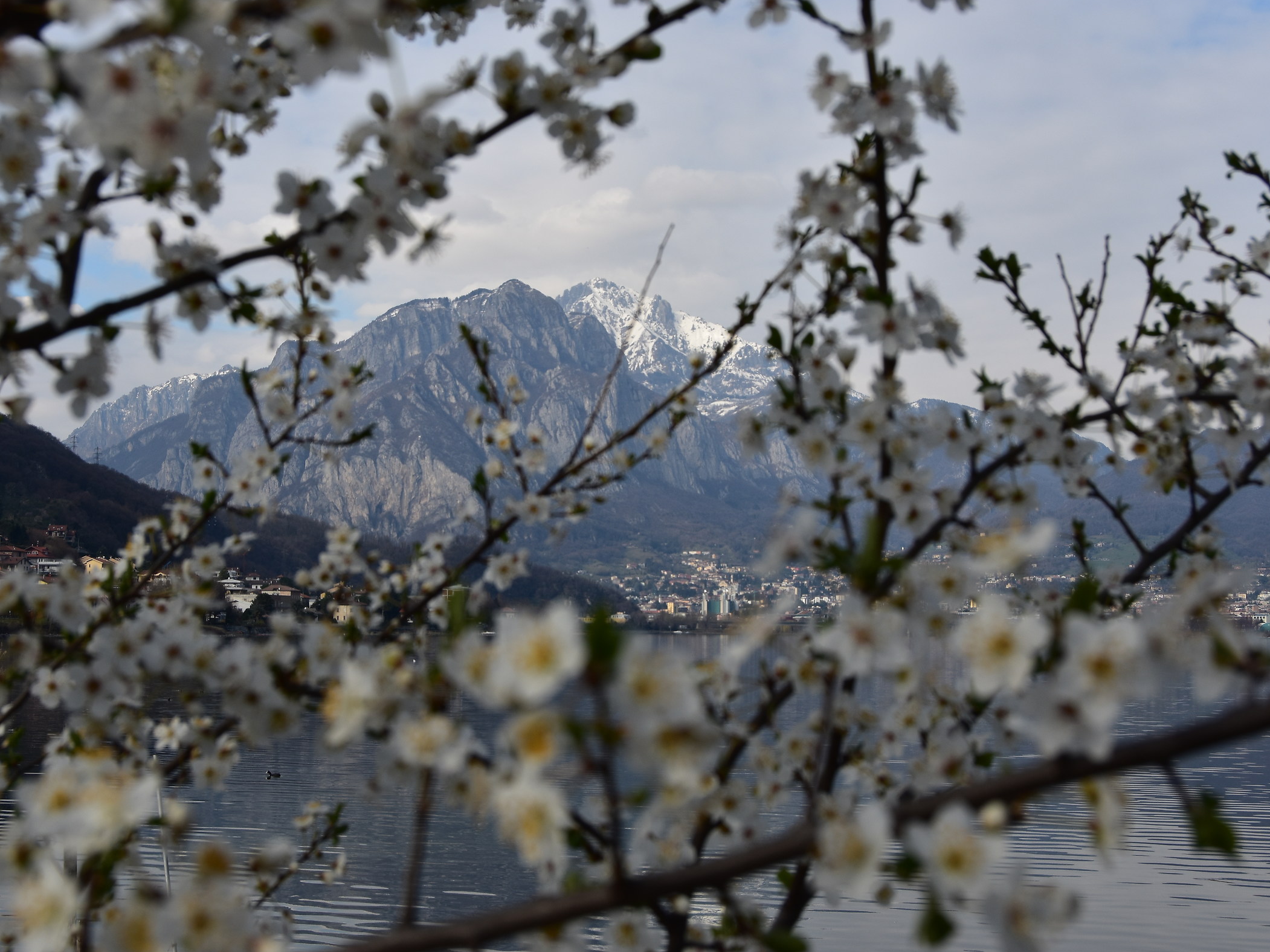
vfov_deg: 26.1
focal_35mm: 56
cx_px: 590
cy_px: 474
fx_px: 2054
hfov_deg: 34.3
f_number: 10
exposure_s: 1/320
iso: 200
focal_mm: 34
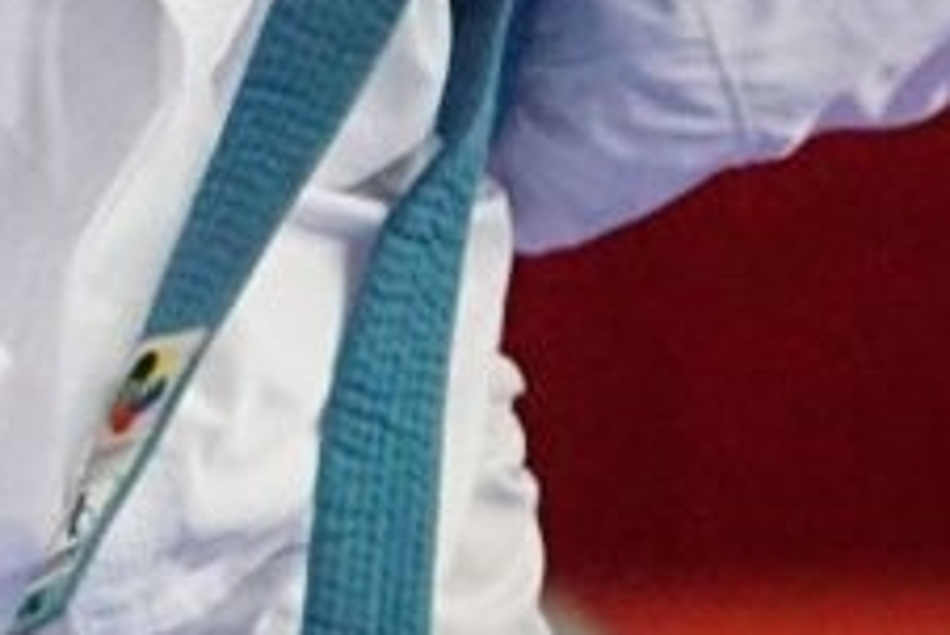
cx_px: -610
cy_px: -803
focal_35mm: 1792
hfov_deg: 1.1
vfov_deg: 0.8
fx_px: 47317
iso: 3200
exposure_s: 1/2000
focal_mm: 150
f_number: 2.8
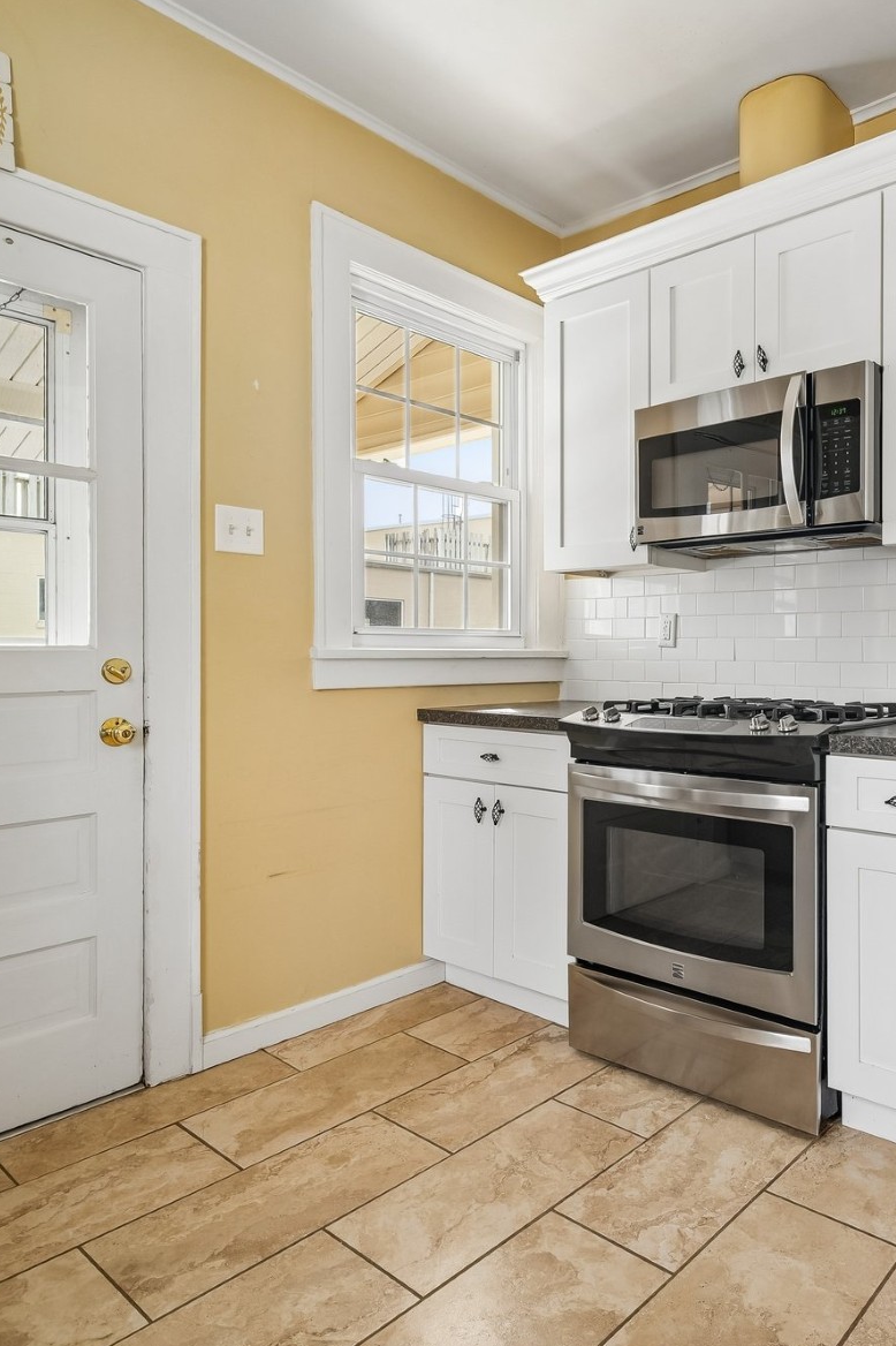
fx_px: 1382
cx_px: 689
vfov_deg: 51.9
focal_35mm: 37
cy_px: 671
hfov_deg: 35.0
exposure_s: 1/125
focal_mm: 24
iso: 640
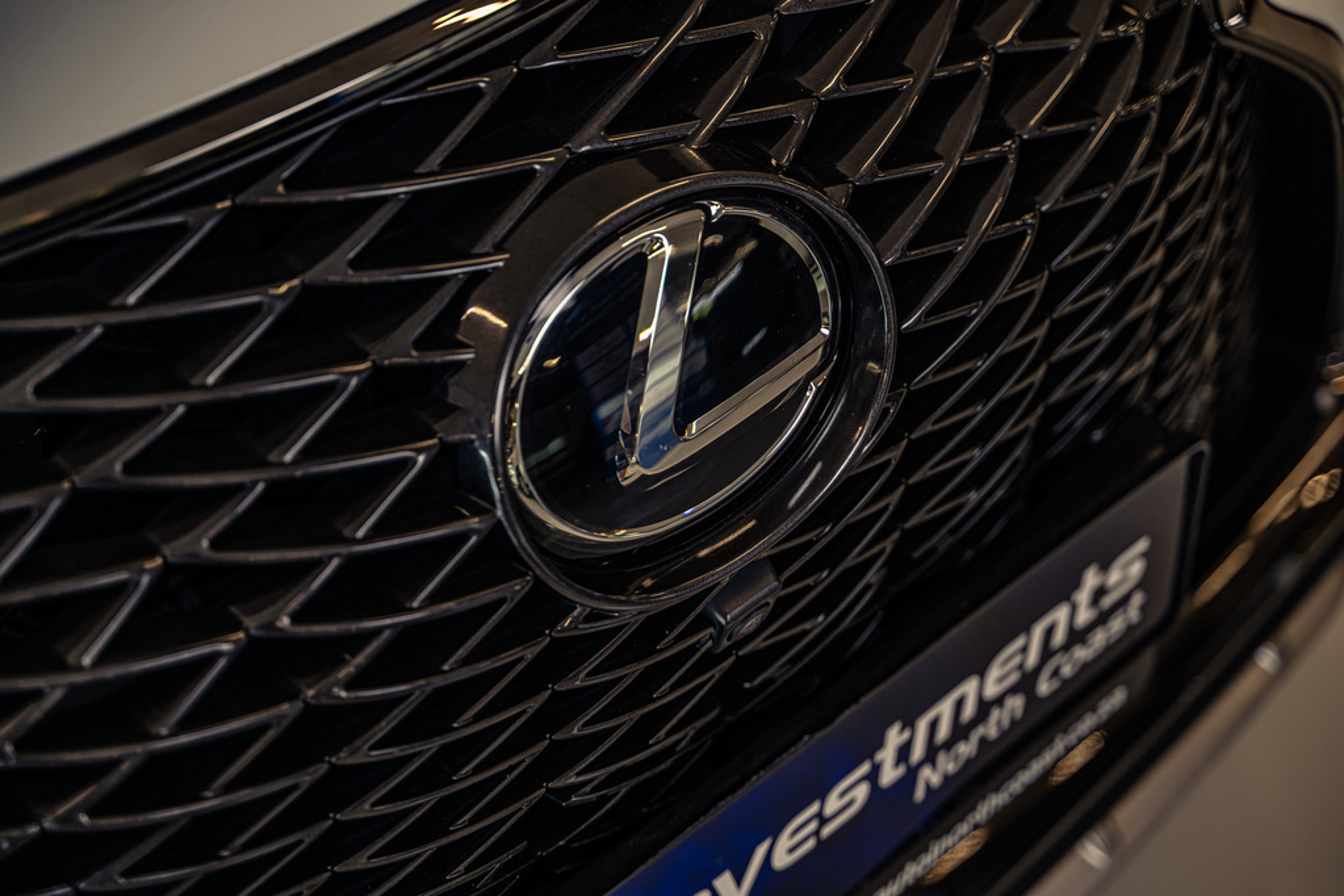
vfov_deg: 22.3
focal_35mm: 61
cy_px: 448
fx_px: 2277
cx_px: 672
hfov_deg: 32.9
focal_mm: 61
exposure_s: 1/200
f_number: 2.8
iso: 320
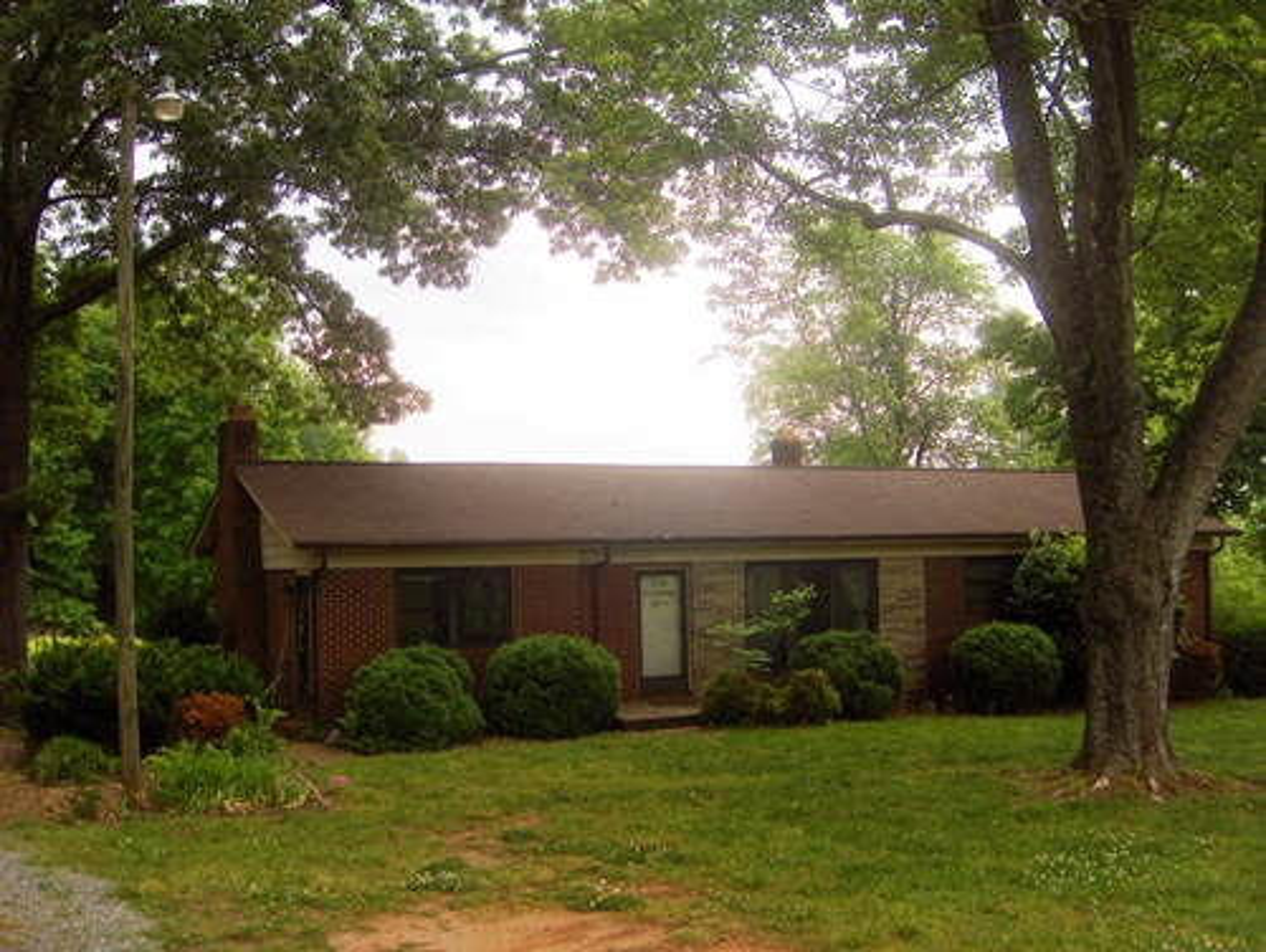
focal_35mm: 39
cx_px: 633
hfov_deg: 47.8
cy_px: 476
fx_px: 1428
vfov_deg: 36.9
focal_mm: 8
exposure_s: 1/575
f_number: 2.8
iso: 100
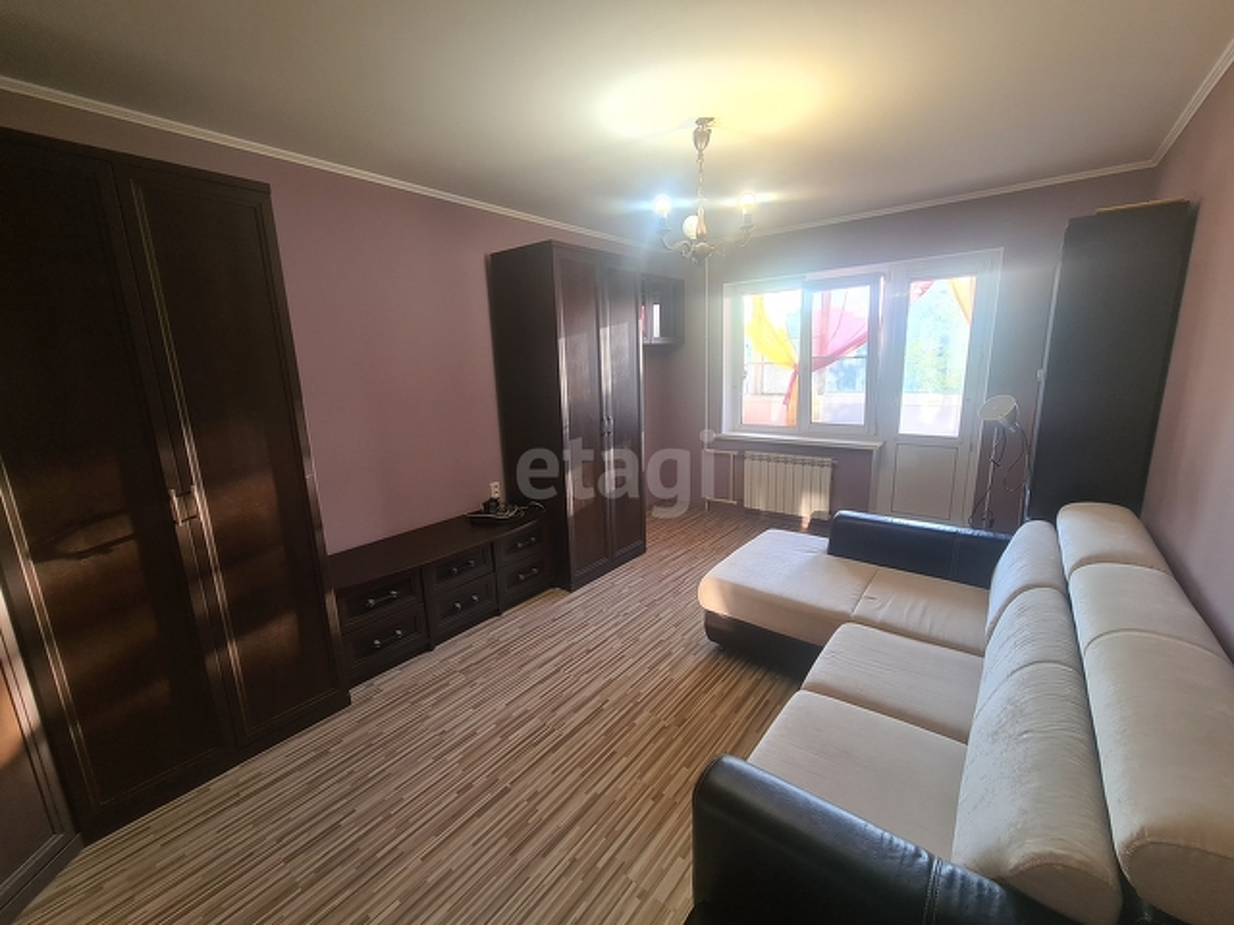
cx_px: 617
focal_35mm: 13
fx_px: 463
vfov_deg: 89.9
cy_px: 462
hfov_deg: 106.2
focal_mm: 2.2
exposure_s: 1/50
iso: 160
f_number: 2.2
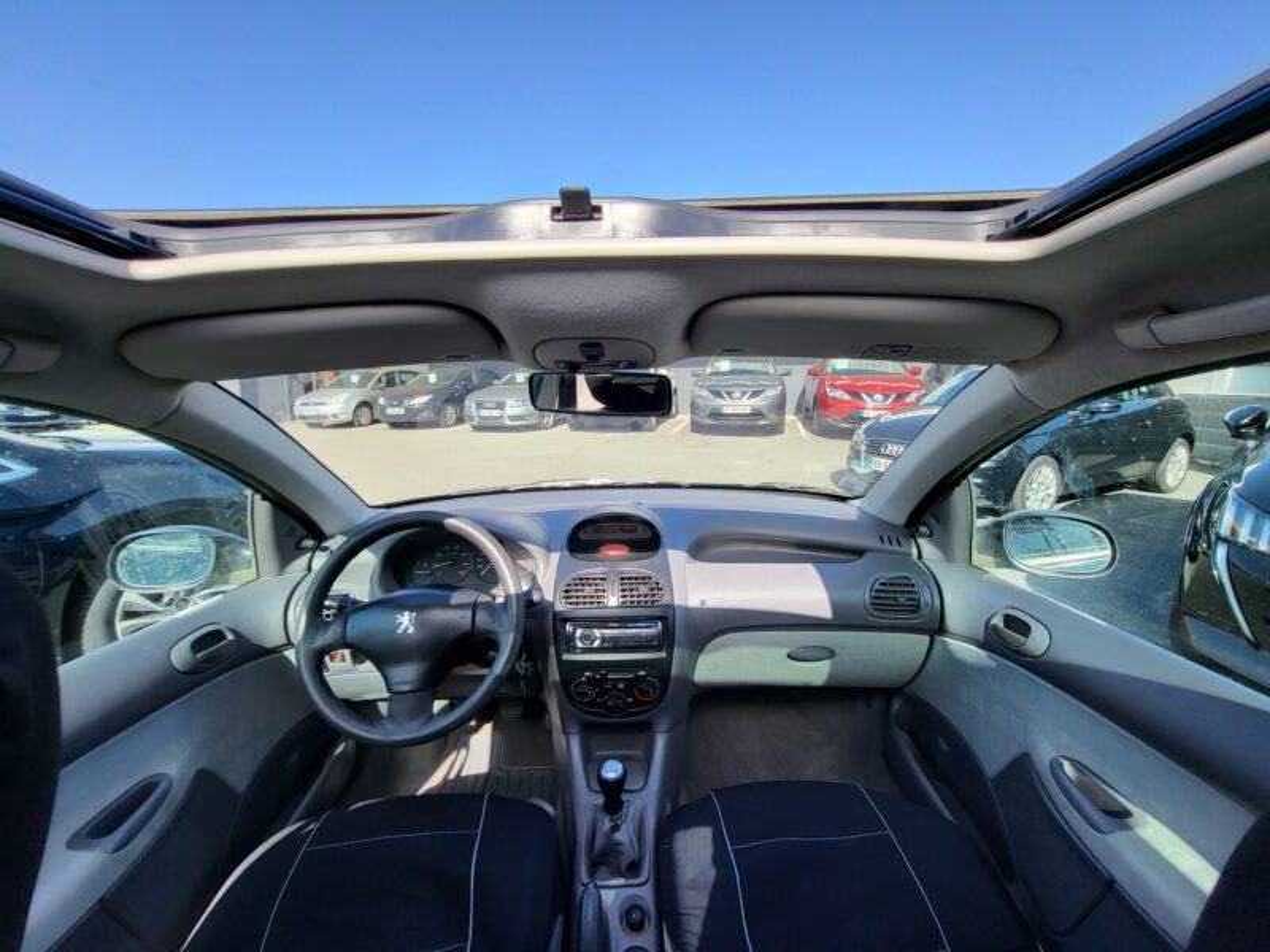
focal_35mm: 13
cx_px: 635
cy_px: 476
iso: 32
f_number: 2.2
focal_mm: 1.74
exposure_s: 1/262
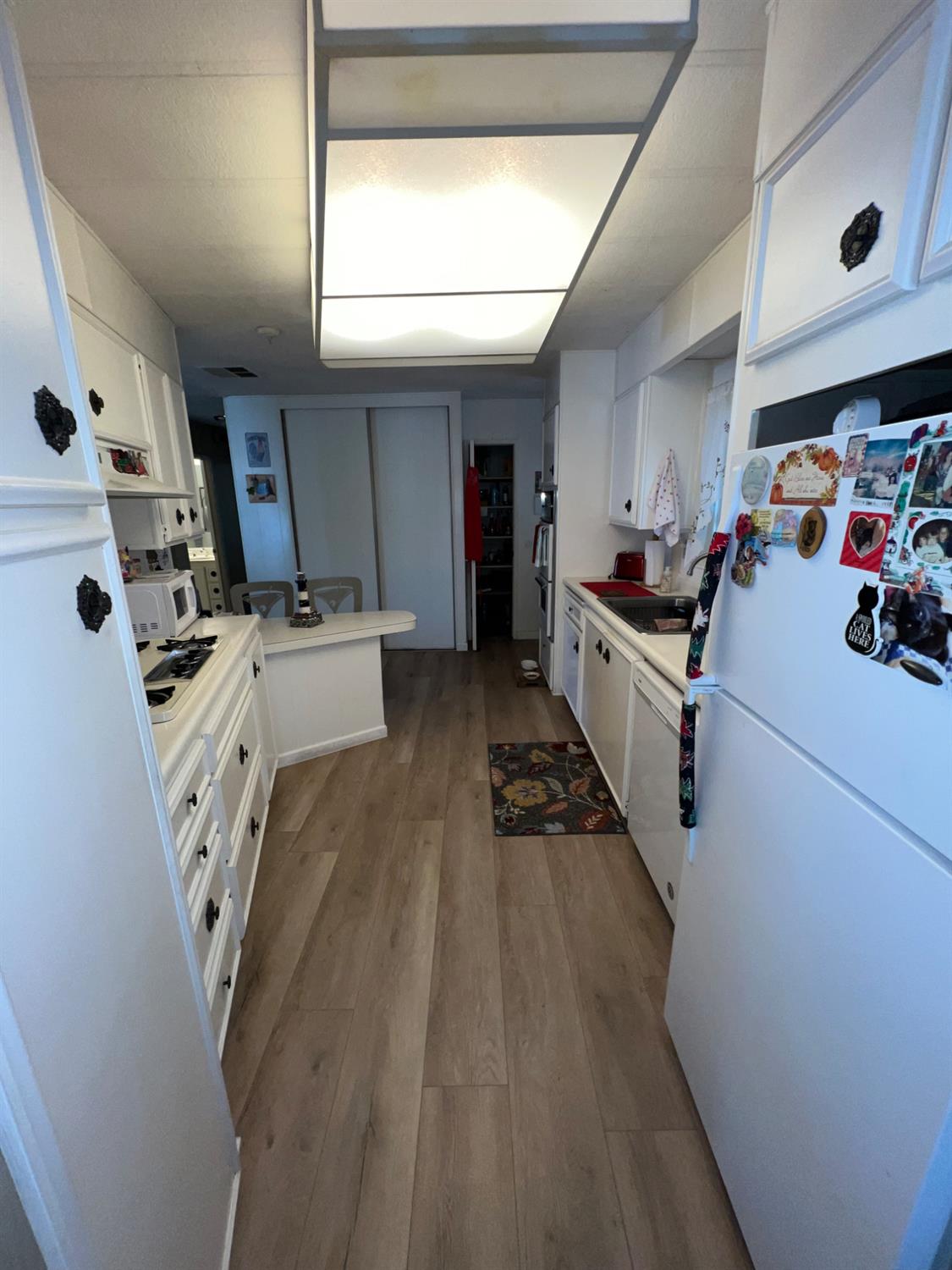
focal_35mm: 13
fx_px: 477
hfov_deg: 89.9
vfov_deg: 106.2
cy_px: 635
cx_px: 476
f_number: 1.8
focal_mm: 1.57
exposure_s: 1/60
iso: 64
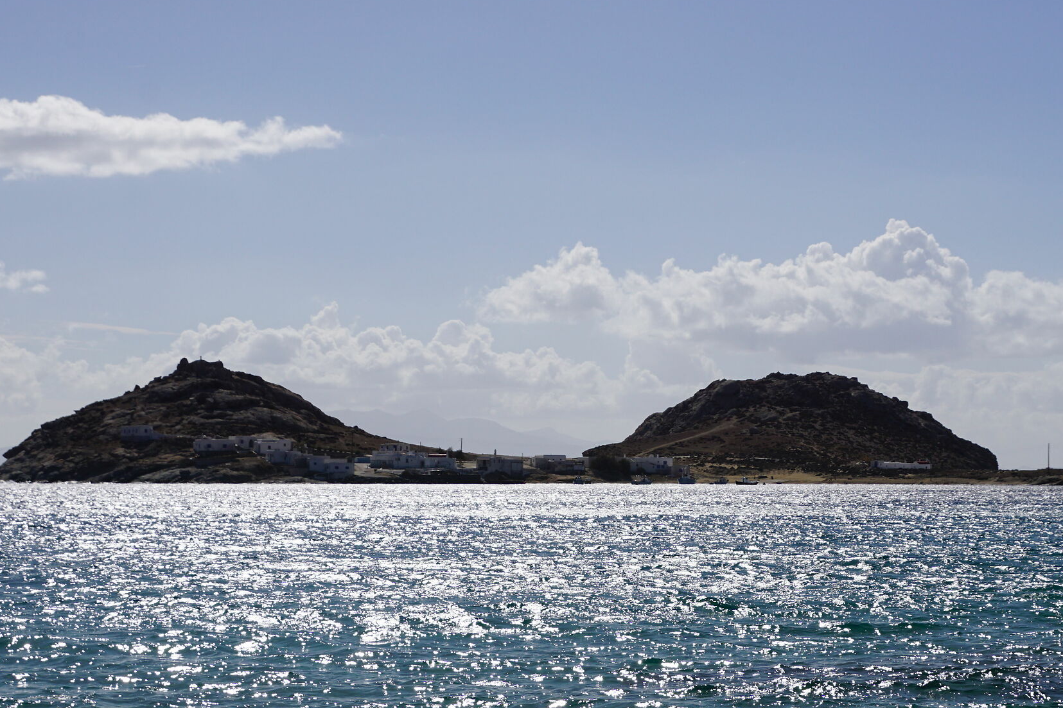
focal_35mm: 87
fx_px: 2568
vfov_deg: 15.7
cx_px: 642
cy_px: 320
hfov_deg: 23.3
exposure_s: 1/640
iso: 100
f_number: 11
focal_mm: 40
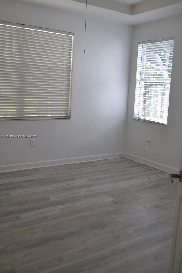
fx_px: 273
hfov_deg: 36.8
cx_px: 91
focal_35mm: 36
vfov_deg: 53.2
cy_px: 136
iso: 400
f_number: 5
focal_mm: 24
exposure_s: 1/100
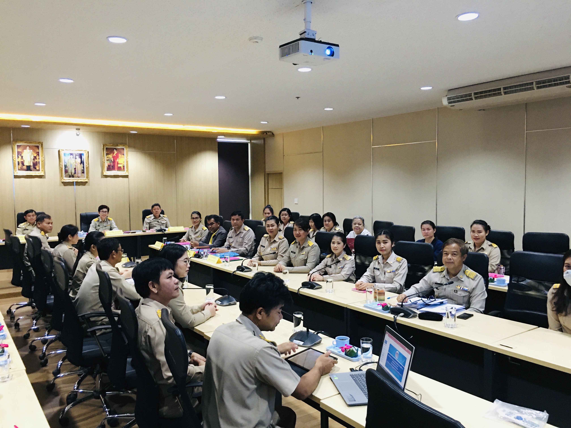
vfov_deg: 48.2
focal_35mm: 29
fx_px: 478
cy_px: 214
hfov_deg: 61.7
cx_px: 286
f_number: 2.2
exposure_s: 1/10
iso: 80
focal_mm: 4.15
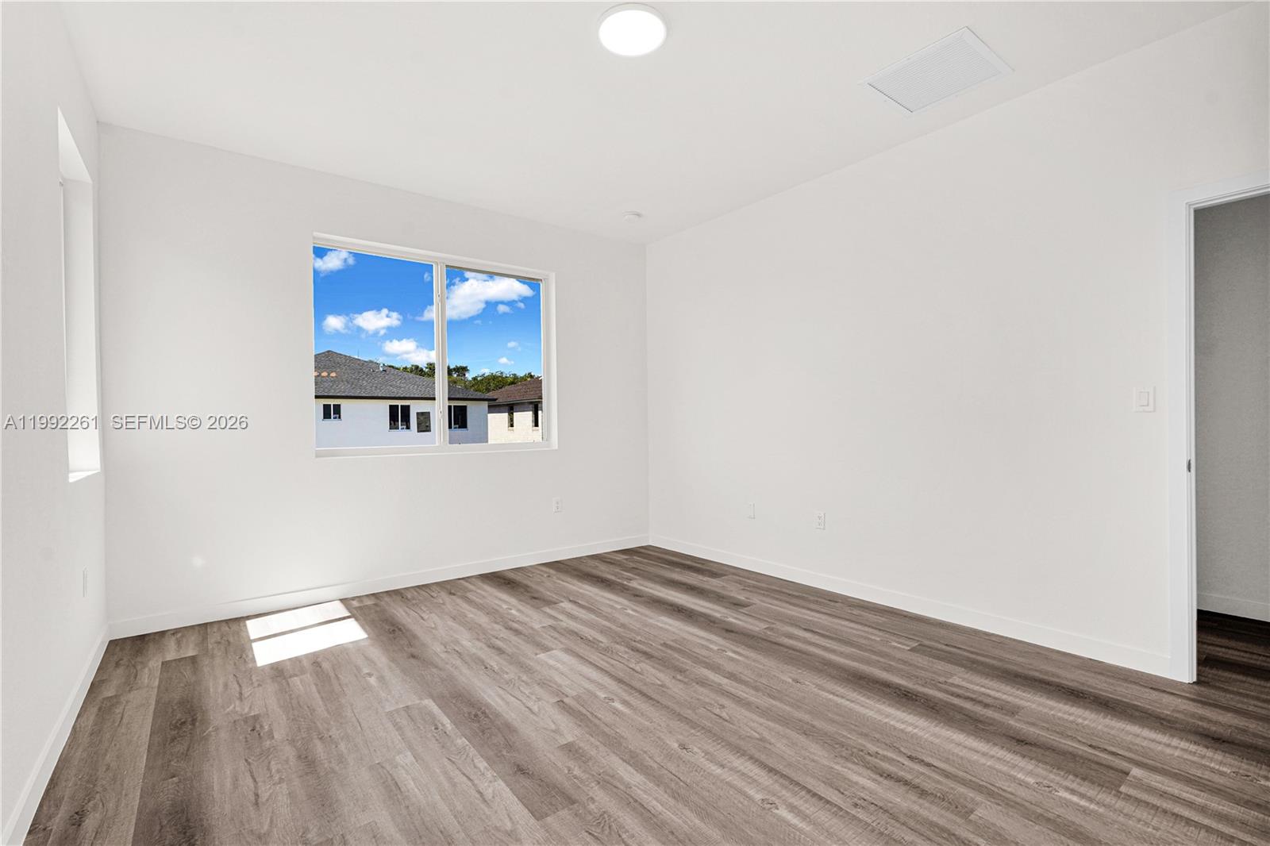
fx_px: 564
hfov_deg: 96.7
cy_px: 423
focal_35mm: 16
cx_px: 635
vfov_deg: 73.7
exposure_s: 1/50
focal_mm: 16
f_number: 8
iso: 100
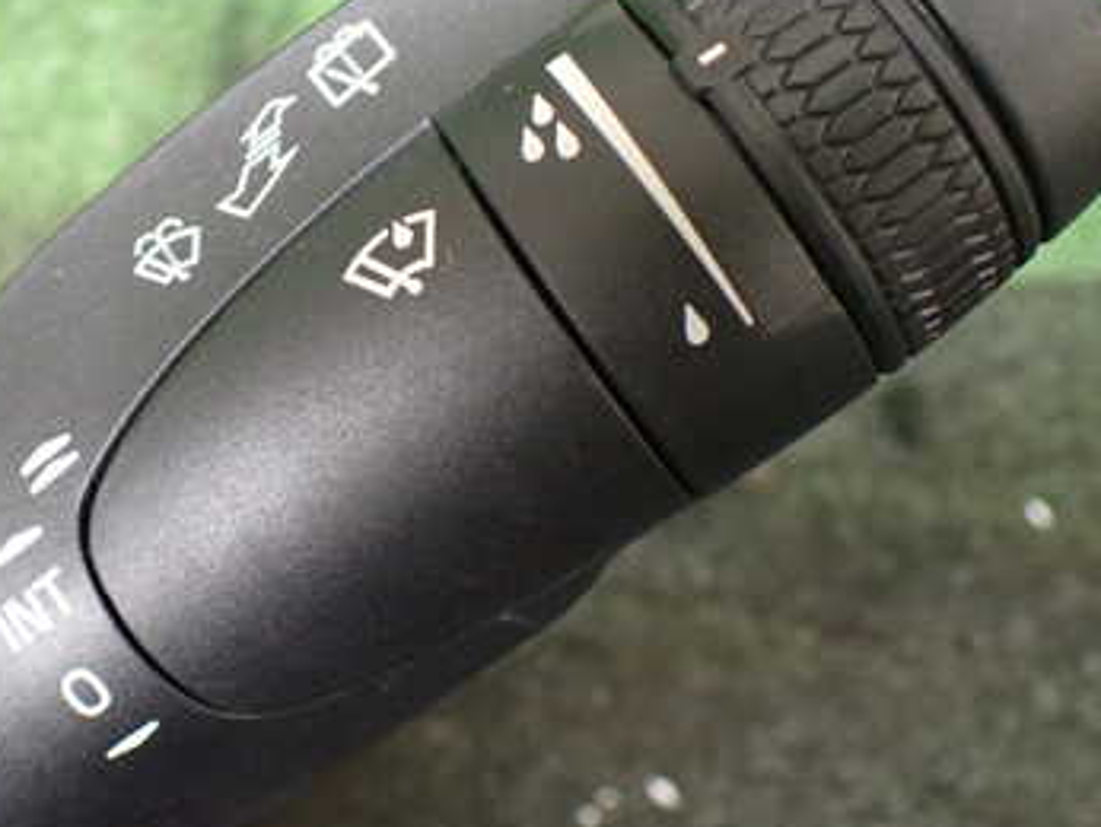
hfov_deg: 36.1
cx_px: 299
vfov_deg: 28.0
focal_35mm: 52
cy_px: 344
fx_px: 1655
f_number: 2.3
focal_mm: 5.4
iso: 800
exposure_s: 1/125
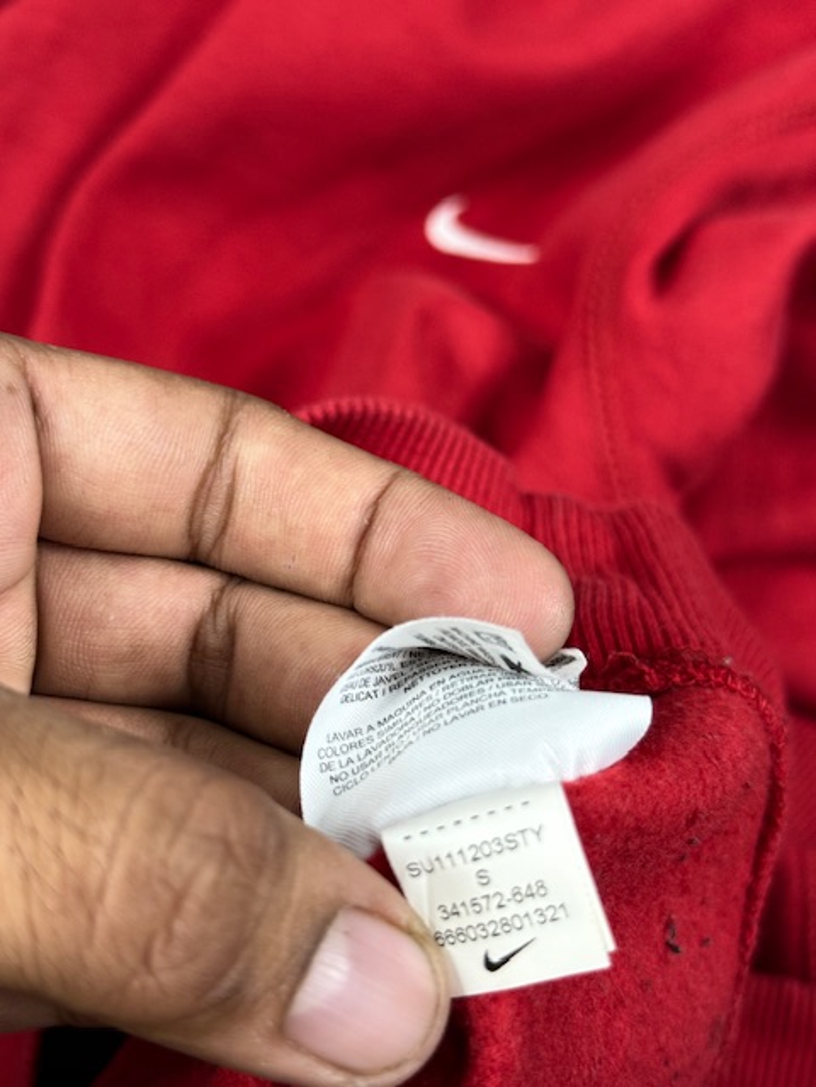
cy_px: 544
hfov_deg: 30.3
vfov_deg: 39.7
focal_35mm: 48
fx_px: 1509
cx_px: 408
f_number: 1.78
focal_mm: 6.76
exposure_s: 1/50
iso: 64
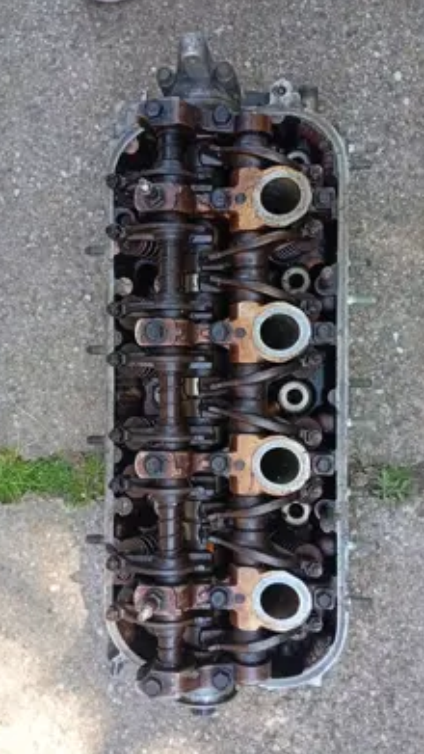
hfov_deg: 39.0
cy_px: 376
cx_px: 214
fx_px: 599
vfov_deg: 64.3
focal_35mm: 30
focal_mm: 3.98
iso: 114
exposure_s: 1/50
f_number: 1.8
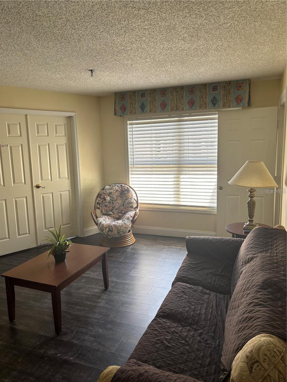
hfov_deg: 53.1
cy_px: 191
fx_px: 287
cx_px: 144
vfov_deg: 67.3
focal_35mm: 26
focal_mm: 5.96
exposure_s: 1/121
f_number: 1.6
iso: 100
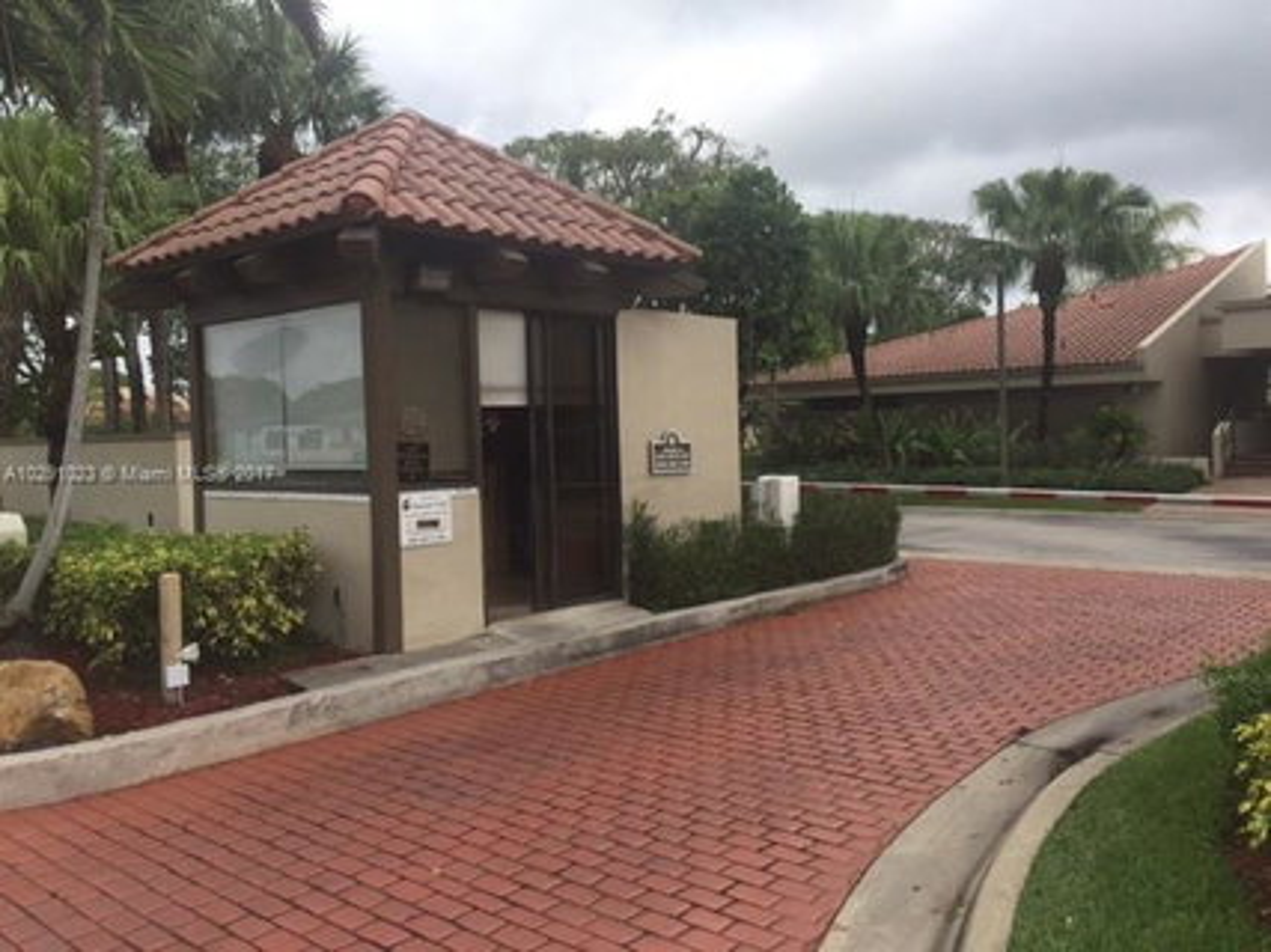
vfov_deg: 48.2
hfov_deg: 61.7
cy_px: 476
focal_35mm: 29
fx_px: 1064
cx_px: 636
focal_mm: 4.15
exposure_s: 1/1276
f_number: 2.2
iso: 32
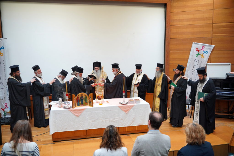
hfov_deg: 59.2
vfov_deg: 41.5
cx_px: 117
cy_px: 78
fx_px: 206
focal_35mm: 32
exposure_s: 1/160
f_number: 2.8
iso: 1600
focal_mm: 31.7
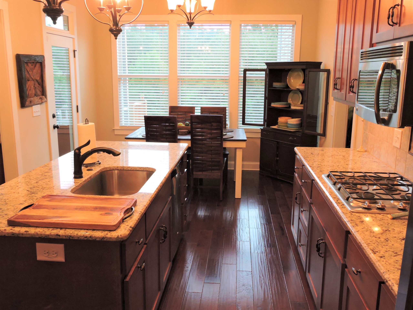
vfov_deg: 42.9
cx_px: 206
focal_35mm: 33
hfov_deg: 55.4
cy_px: 155
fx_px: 394
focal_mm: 5.9
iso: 400
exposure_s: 1/30
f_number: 3.6
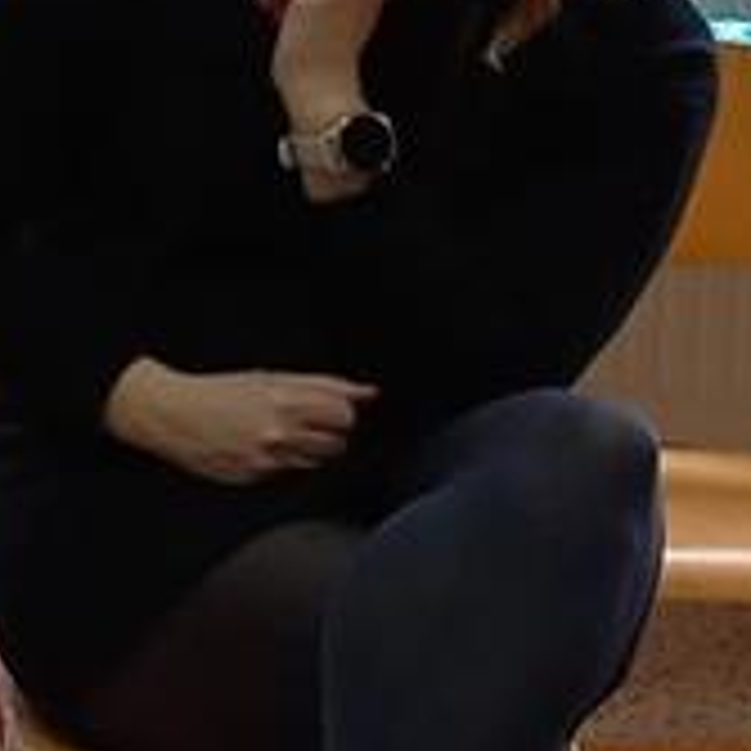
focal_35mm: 177
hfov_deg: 8.9
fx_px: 4345
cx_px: -1070
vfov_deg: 9.8
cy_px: -4
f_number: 1.8
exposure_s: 1/50
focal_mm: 4.65
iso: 125
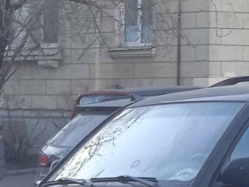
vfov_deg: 8.3
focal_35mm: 177
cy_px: -25
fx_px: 1274
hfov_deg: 10.2
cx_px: 520
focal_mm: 3.43
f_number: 2.2
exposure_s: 1/100
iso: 174
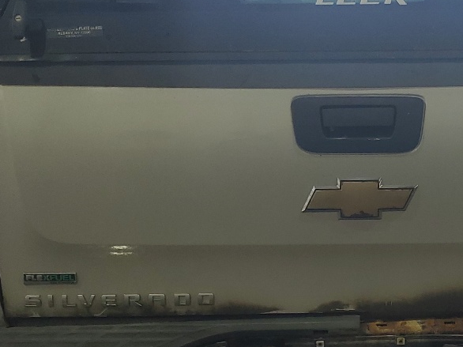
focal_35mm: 71
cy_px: 160
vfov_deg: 20.7
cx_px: 379
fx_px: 949
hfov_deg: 26.8
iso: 50
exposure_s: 1/122
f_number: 1.5
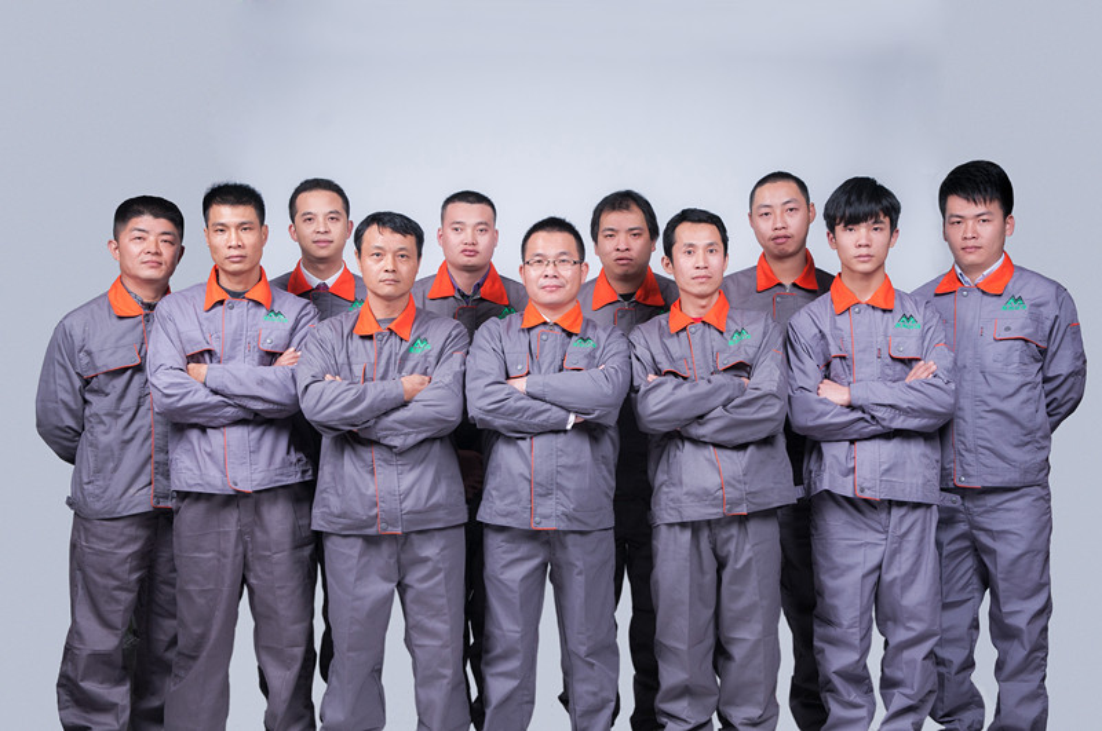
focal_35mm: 51
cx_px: 551
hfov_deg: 38.9
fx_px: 1559
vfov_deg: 26.4
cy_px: 366
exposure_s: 1/125
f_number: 7.1
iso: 200
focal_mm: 34
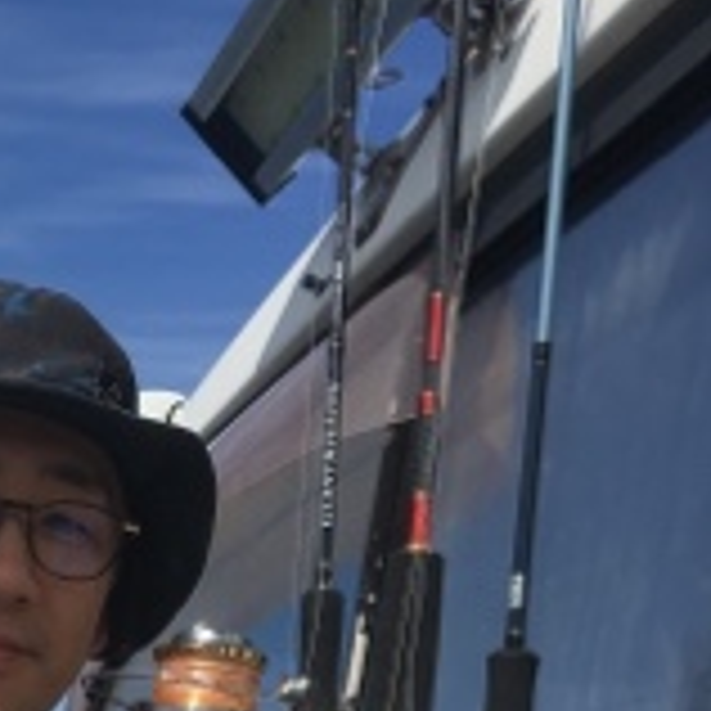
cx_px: -119
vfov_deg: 19.3
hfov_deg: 20.2
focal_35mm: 81
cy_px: 999
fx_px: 1882
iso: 25
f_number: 2.2
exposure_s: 1/1709
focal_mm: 4.15
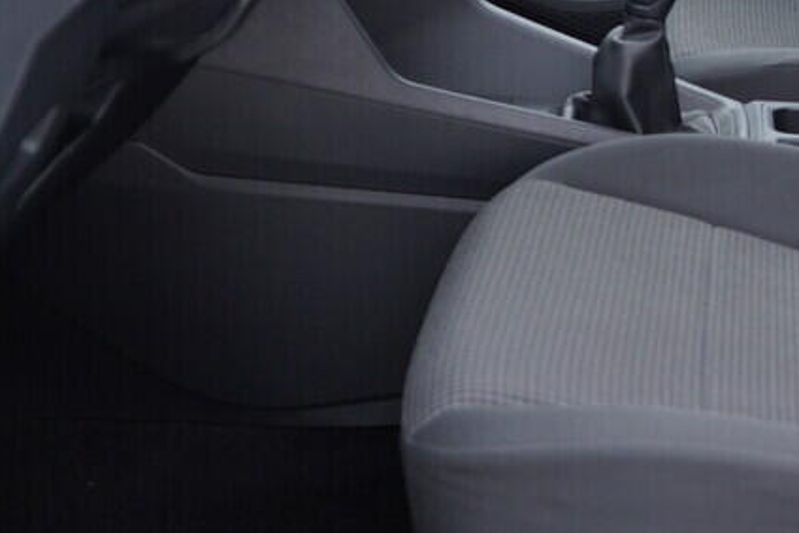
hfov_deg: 22.0
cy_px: 54
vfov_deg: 15.5
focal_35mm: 87
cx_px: 899
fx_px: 1931
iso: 125
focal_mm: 24
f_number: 2.8
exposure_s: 1/40
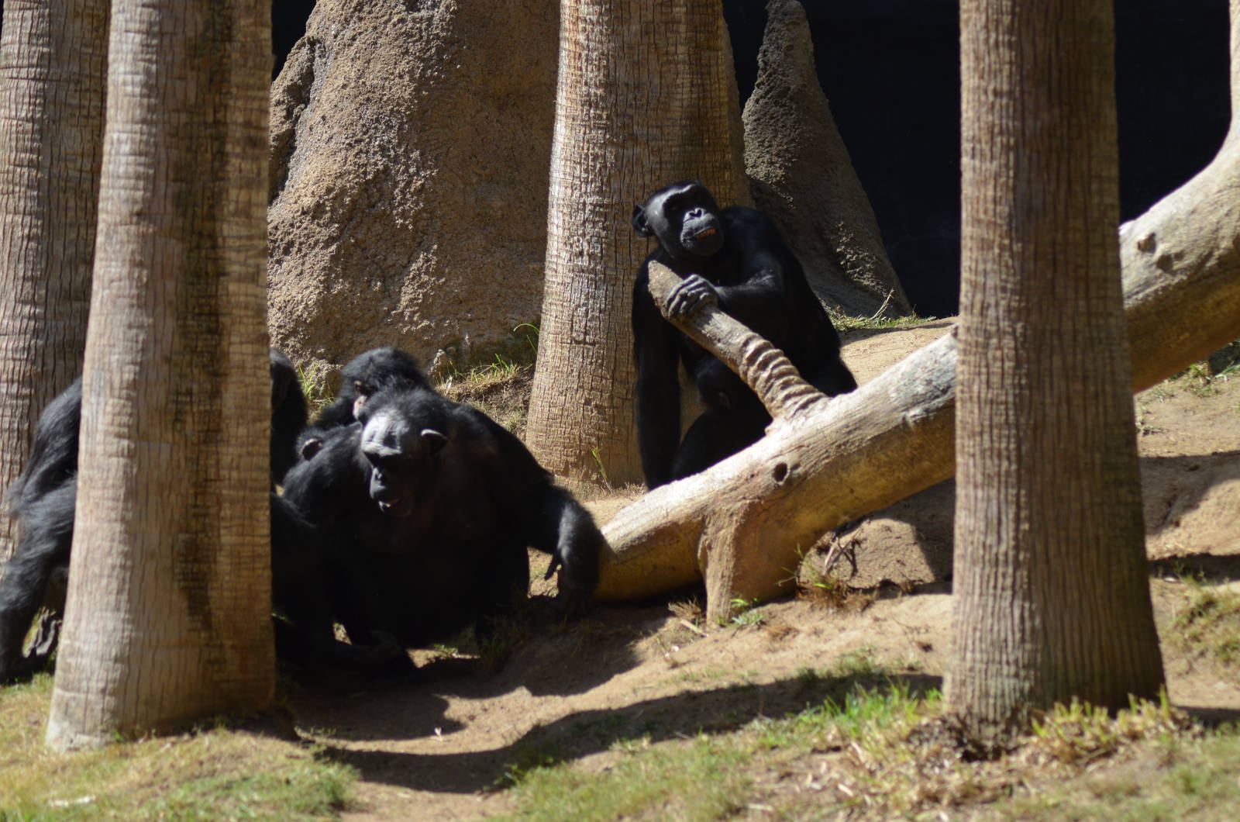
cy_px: 411
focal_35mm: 202
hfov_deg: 10.2
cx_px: 620
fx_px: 6961
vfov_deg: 6.8
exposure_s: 1/1250
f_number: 5
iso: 400
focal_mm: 135
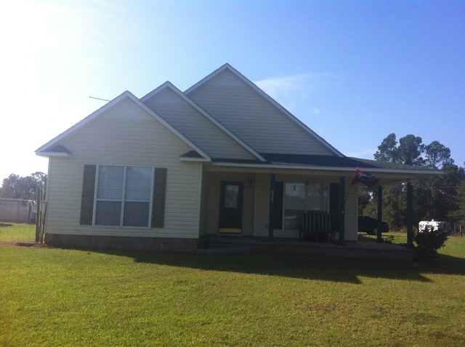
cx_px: 232
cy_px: 174
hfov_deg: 52.7
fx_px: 469
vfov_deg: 40.6
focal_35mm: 35
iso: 80
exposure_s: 1/1436
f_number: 2.8
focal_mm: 3.85
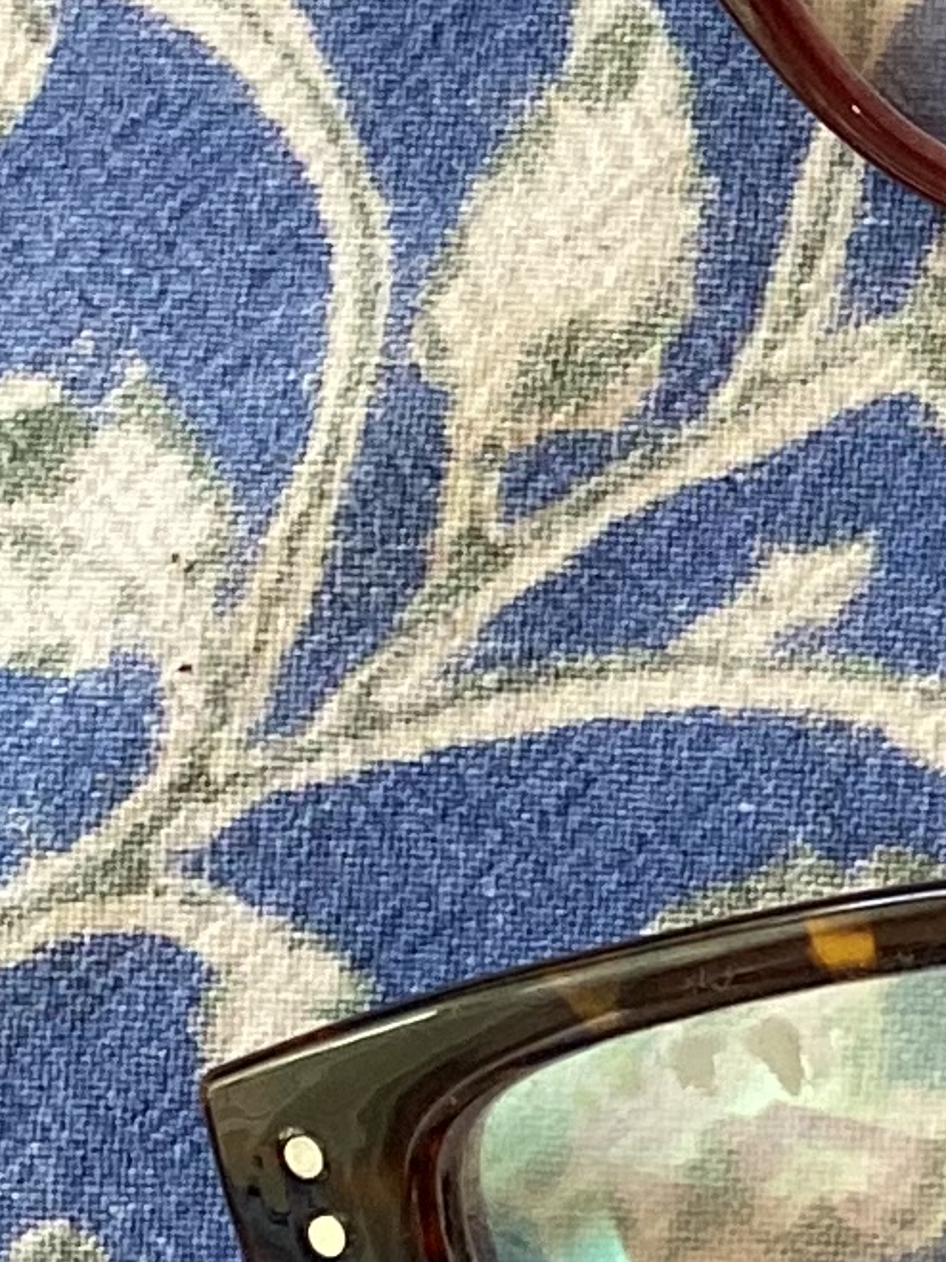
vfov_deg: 12.4
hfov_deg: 8.1
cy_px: 345
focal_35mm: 159
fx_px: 5795
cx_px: 2744
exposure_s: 1/60
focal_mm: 4.25
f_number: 1.8
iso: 160
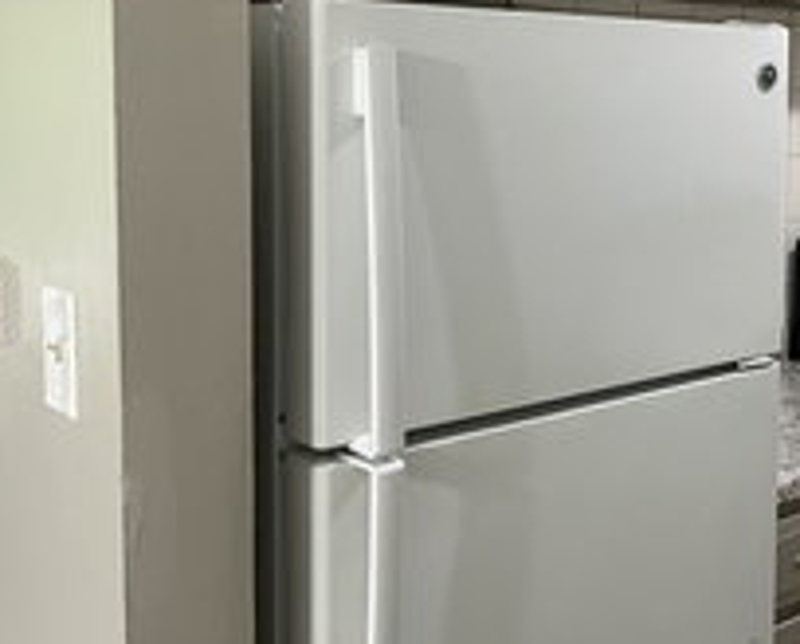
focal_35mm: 53
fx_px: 1257
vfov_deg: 28.4
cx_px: 763
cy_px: 192
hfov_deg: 32.9
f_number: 1.6
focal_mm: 4.2
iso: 160
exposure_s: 1/60
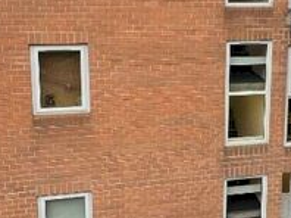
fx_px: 386
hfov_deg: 40.2
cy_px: 48
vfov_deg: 30.8
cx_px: 216
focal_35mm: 46
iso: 64
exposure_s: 1/99
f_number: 1.8
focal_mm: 1.57
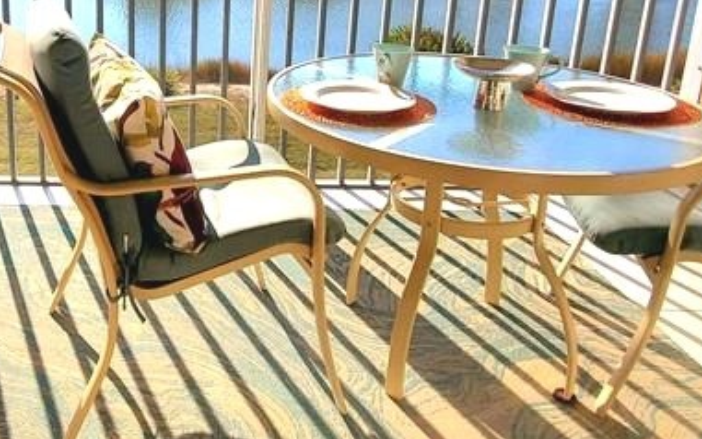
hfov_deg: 50.4
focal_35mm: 37
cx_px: 170
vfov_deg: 32.9
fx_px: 708
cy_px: 55
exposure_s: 1/1000
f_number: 2.2
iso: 50
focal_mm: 1.8
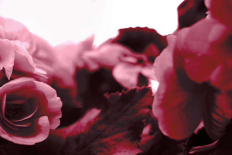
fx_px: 799
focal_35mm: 124
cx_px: 19
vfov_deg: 11.1
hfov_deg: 16.3
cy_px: 104
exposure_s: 1/50
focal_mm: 50
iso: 100
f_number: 2.8
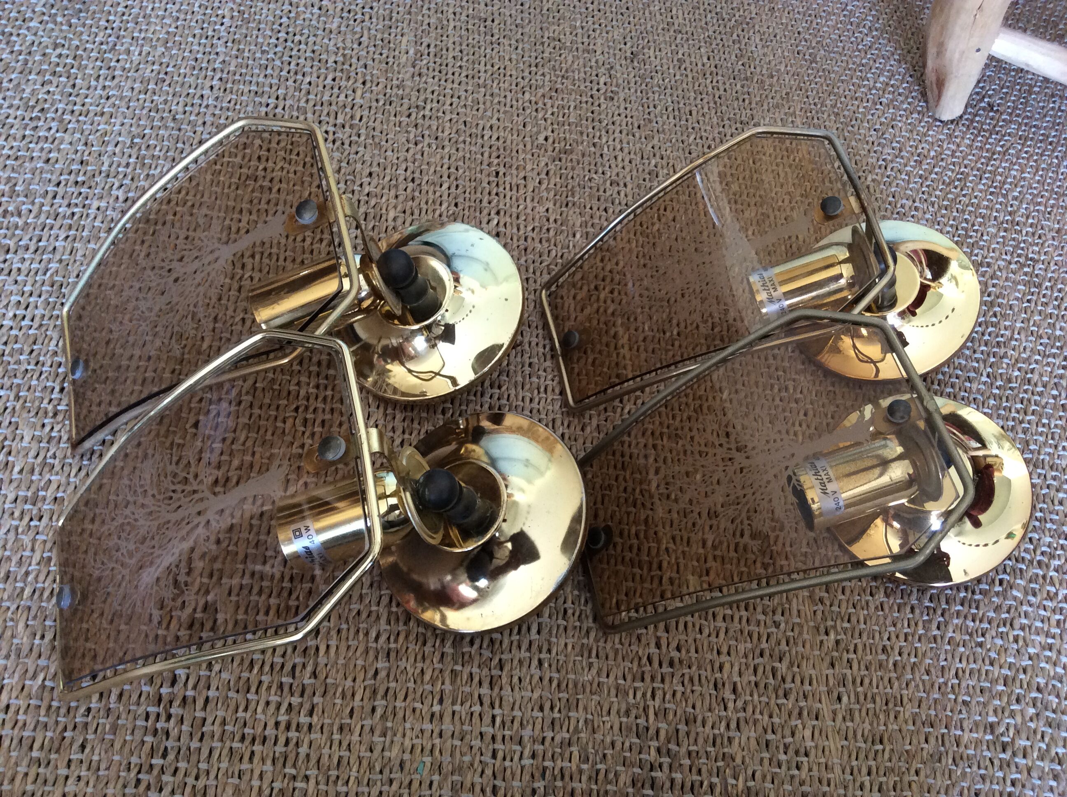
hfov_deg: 56.9
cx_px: 534
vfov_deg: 44.1
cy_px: 398
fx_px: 985
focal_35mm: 32
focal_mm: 3.3
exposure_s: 1/25
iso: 100
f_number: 2.4
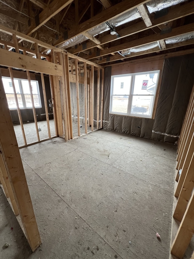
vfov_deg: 106.2
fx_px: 97
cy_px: 130
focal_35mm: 13
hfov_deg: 89.9
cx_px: 97
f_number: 1.8
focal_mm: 1.57
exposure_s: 1/120
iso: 200
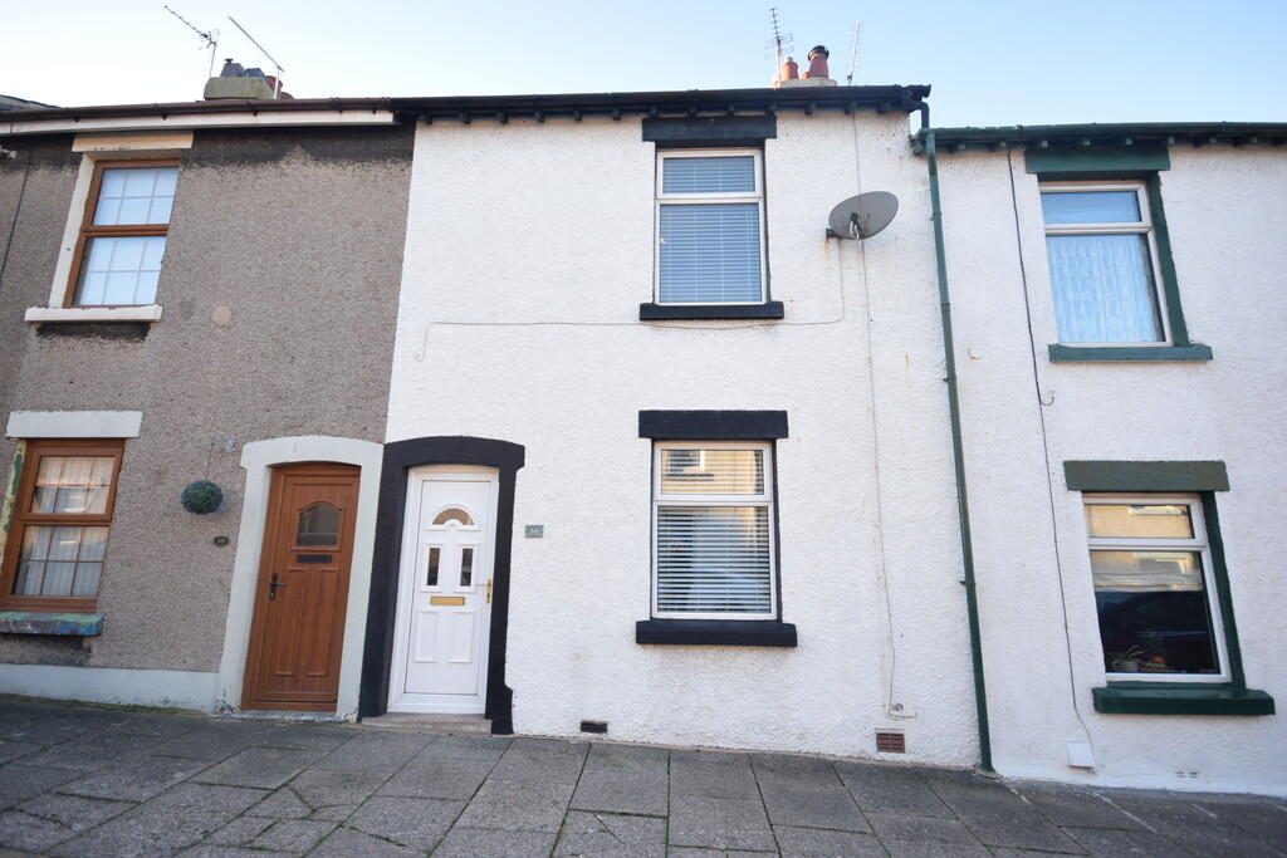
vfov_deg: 72.1
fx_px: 590
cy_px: 429
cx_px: 644
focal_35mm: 16
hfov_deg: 95.0
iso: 400
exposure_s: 1/160
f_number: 6.3
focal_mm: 11
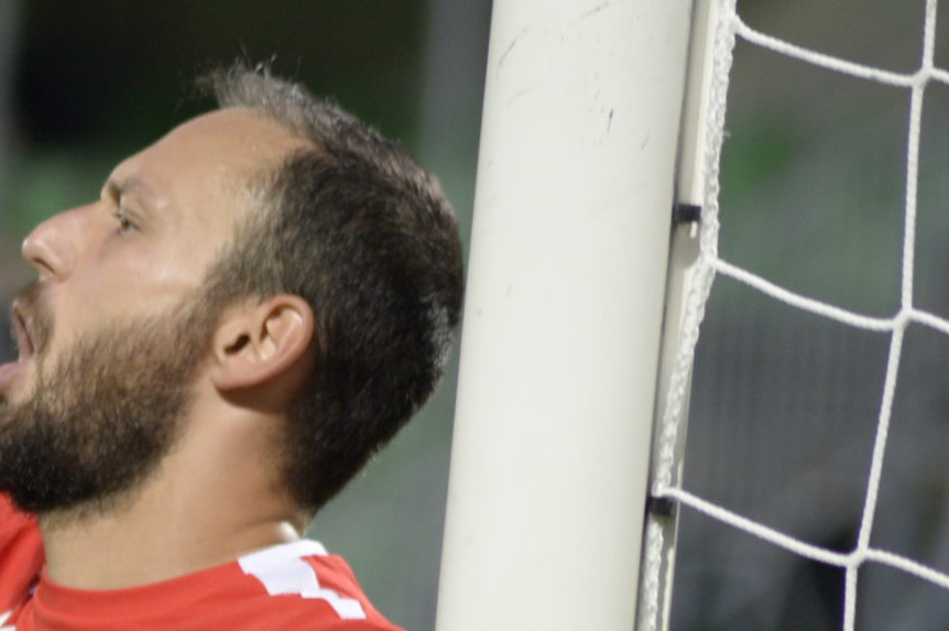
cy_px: 580
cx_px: 111
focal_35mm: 713
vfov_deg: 1.9
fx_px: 18777
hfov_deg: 2.9
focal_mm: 240
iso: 1800
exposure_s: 1/125
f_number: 5
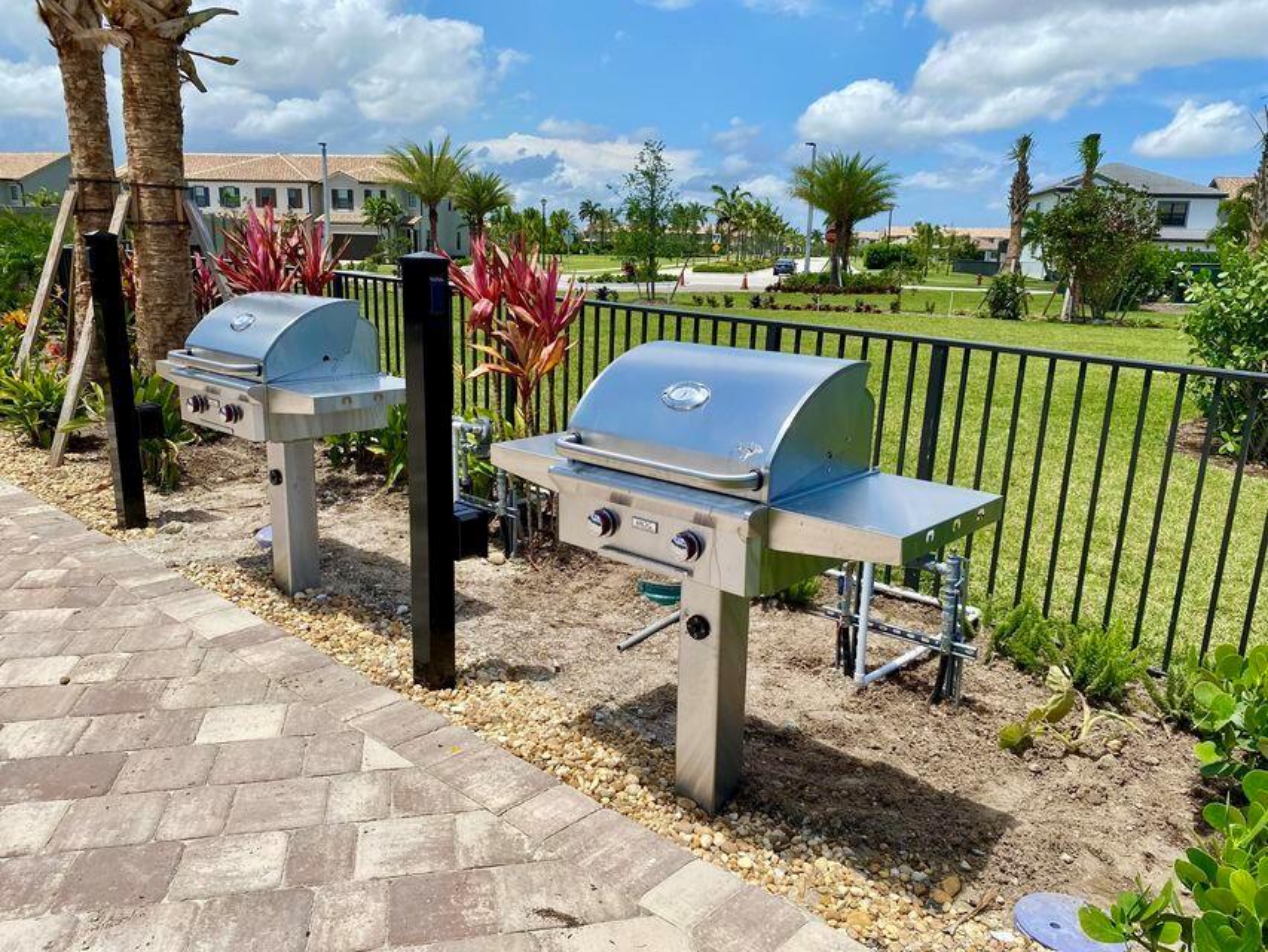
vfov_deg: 53.1
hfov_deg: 67.3
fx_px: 953
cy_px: 476
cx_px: 634
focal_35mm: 26
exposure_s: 1/3731
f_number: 1.8
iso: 32
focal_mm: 4.25
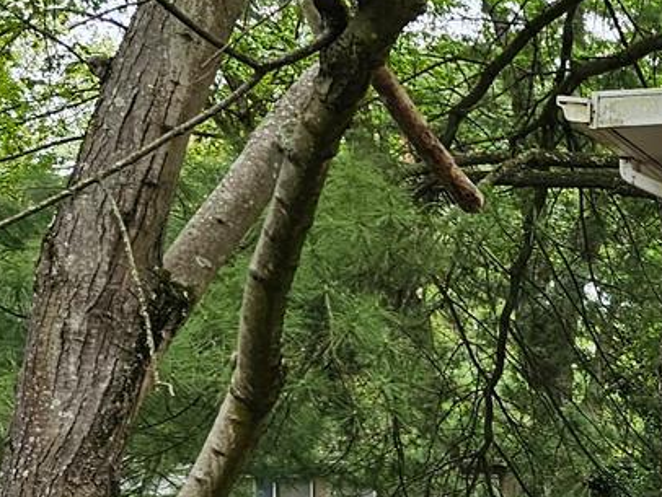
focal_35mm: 116
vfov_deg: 11.9
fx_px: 2220
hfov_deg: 13.3
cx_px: 1520
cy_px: 841
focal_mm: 6.3
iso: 20
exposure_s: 1/180
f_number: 1.7
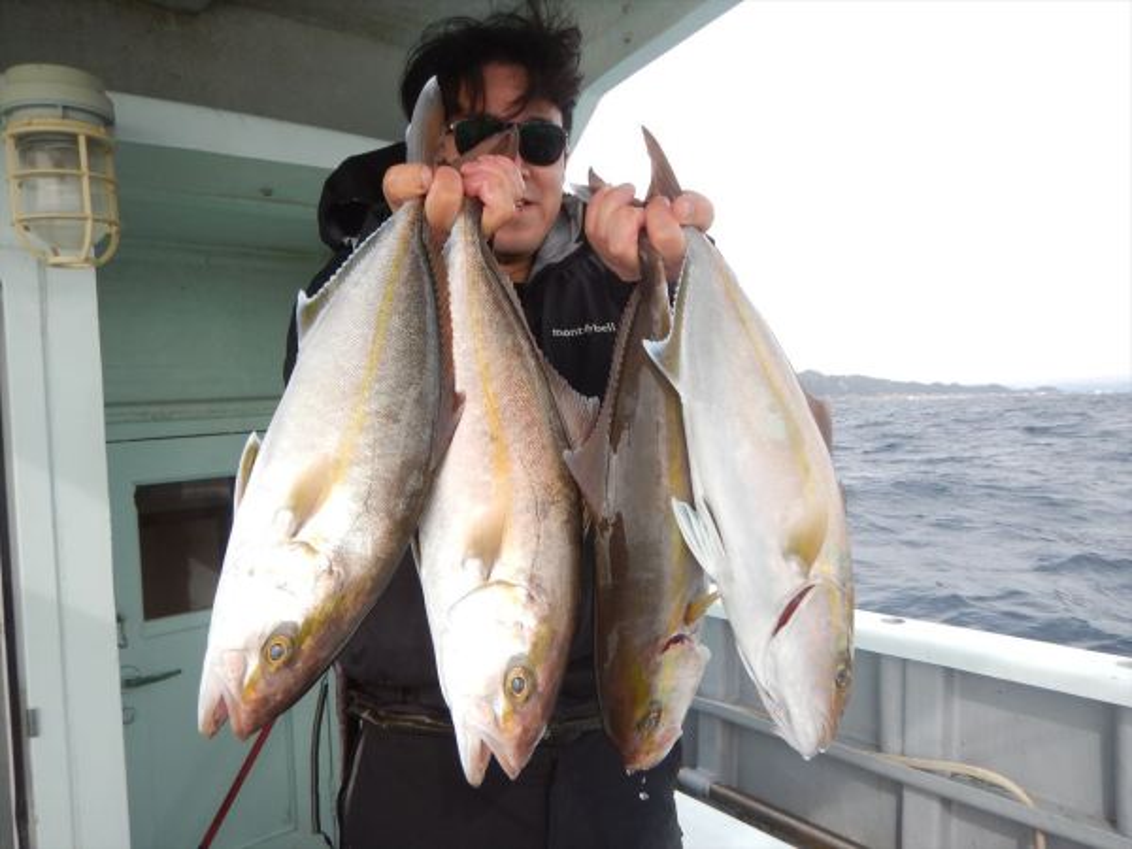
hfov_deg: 71.6
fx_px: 785
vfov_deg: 56.8
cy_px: 424
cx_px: 566
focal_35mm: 24
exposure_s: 1/800
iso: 125
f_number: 2.8
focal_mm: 4.3
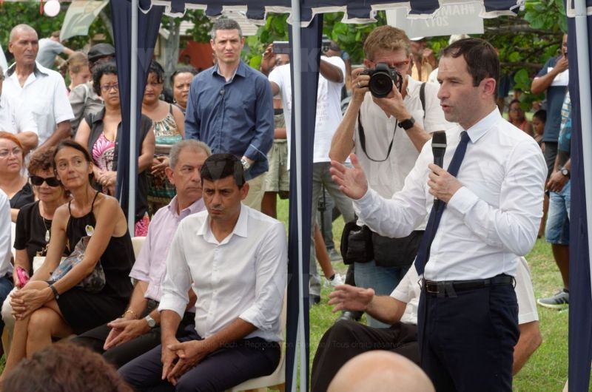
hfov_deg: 19.5
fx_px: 1723
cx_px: 296
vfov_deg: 13.0
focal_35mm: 105
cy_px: 196
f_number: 8
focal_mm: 70
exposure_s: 1/320
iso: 400
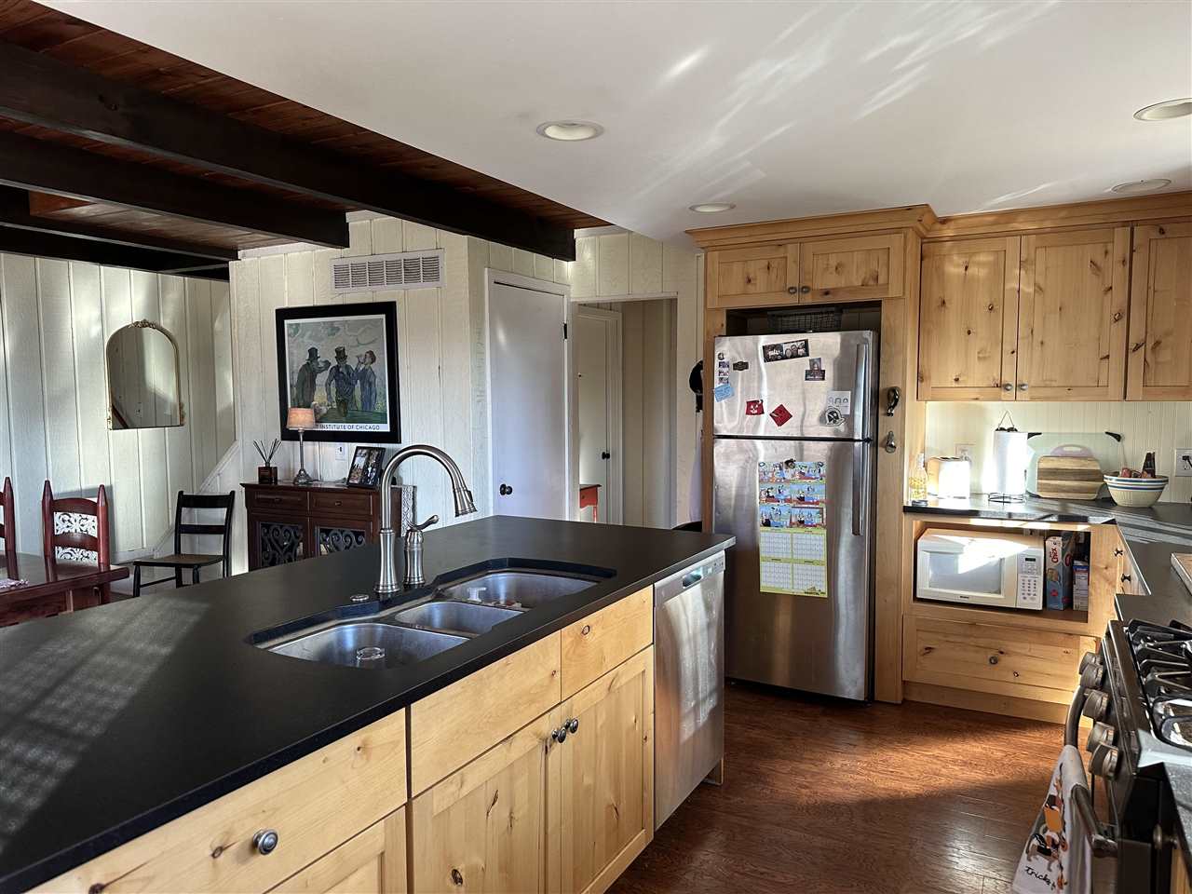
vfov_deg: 56.8
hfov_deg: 71.6
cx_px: 596
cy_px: 447
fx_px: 826
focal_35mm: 24
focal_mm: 6.86
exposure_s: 1/120
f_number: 1.78
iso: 200
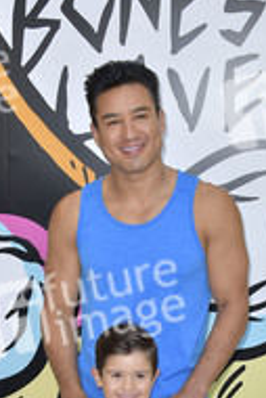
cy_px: 415
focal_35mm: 84
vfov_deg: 23.0
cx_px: 139
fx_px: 929
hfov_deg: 16.3
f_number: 7.1
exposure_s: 1/250
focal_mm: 40
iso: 320
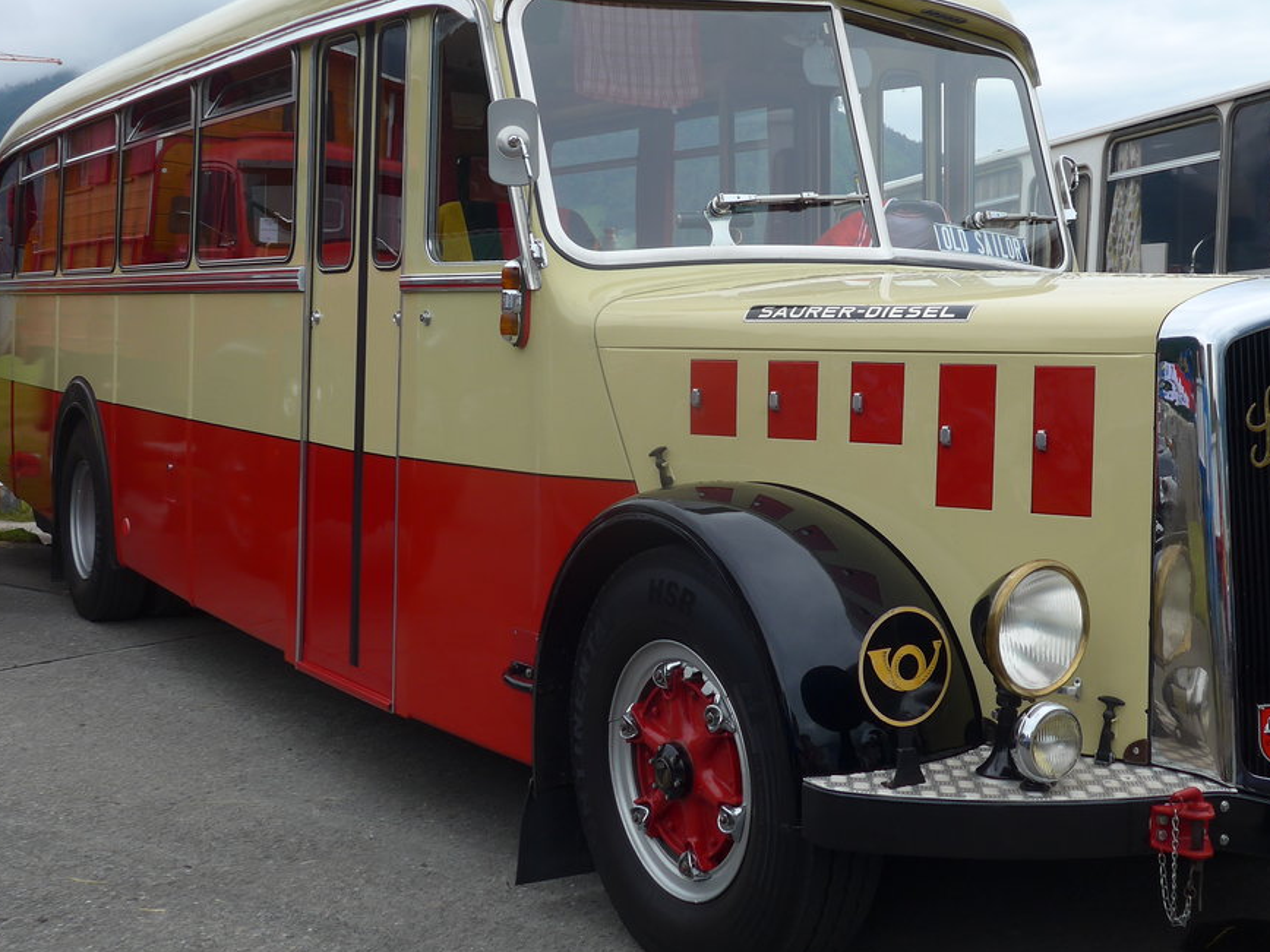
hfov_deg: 40.3
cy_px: 376
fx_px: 1724
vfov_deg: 30.8
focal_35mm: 47
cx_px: 764
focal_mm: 7
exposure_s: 1/500
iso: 80
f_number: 2.8
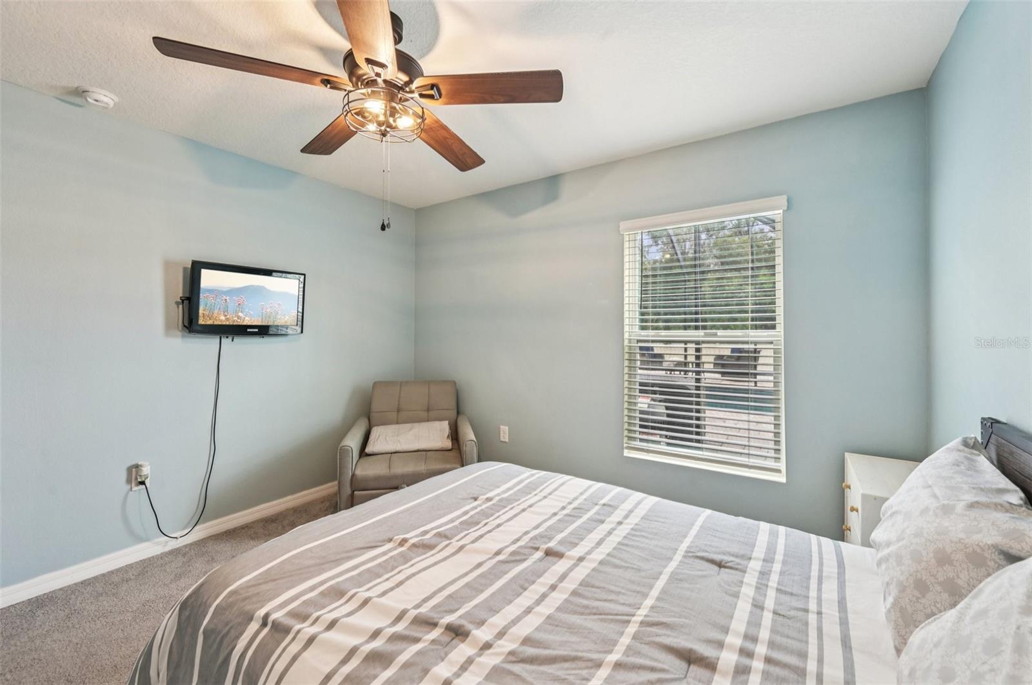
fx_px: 401
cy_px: 342
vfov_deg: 81.1
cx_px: 516
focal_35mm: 14
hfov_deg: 104.3
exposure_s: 1/25
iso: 400
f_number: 8
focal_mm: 14
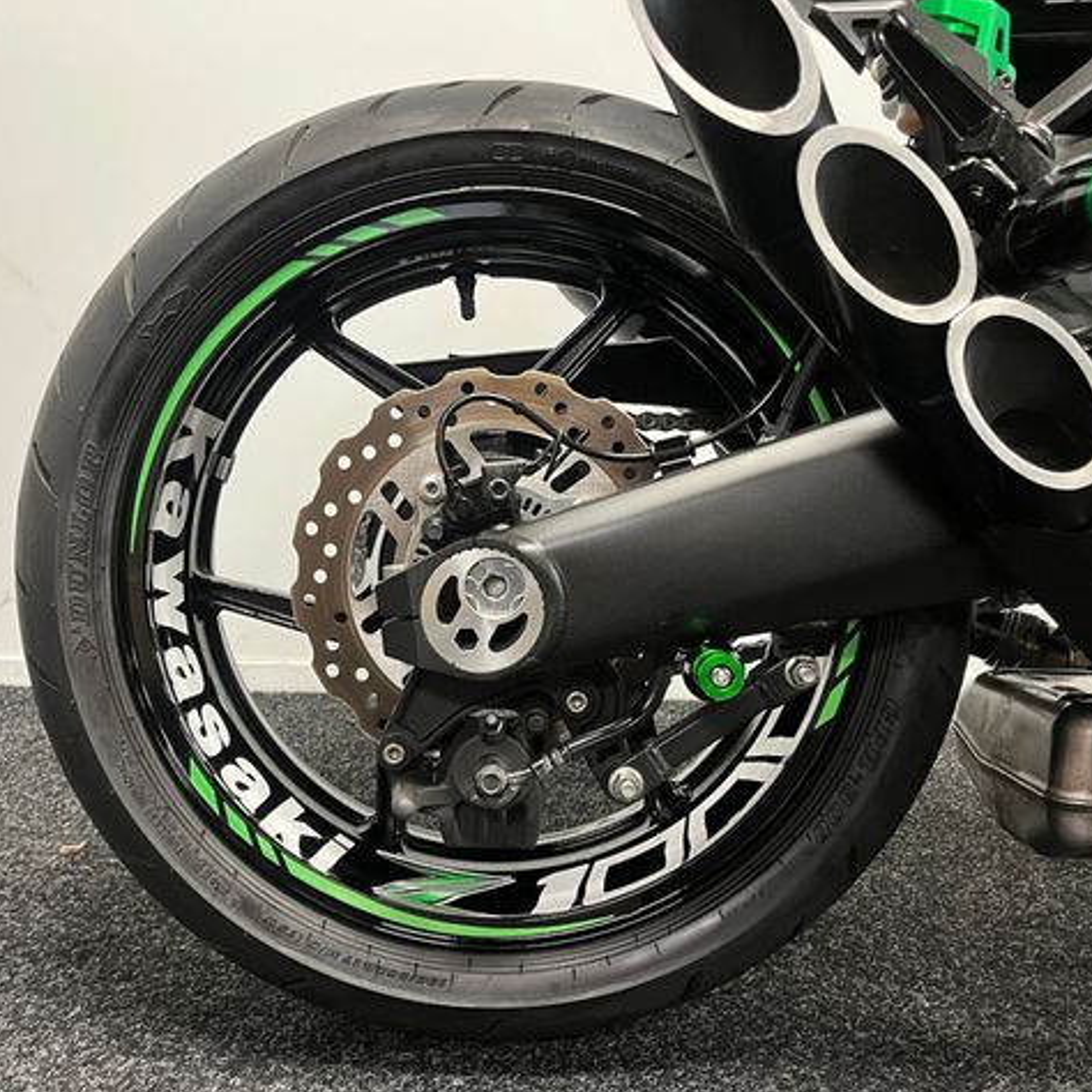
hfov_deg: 52.5
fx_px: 1106
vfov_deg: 52.5
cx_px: 500
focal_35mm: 31
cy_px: 548
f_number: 1.6
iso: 320
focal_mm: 5.1
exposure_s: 1/50
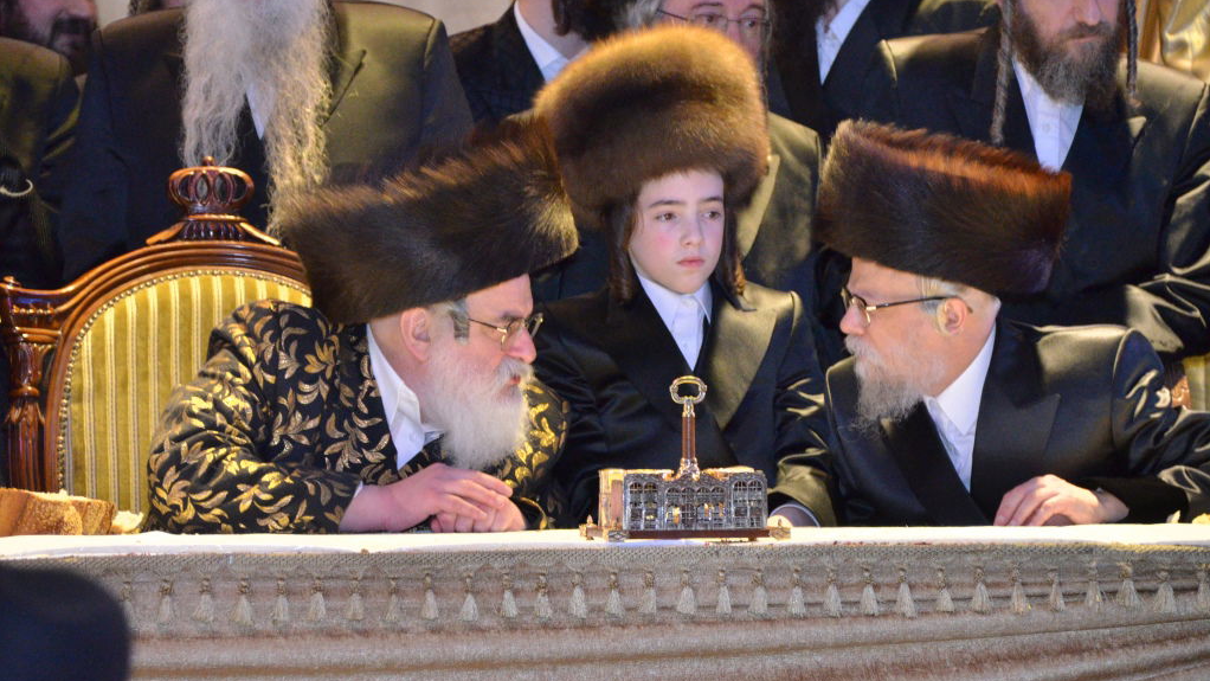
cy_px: 340
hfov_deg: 8.9
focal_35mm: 244
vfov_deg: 5.0
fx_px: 7814
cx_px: 605
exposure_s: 1/100
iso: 3200
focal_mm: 155
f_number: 5.6
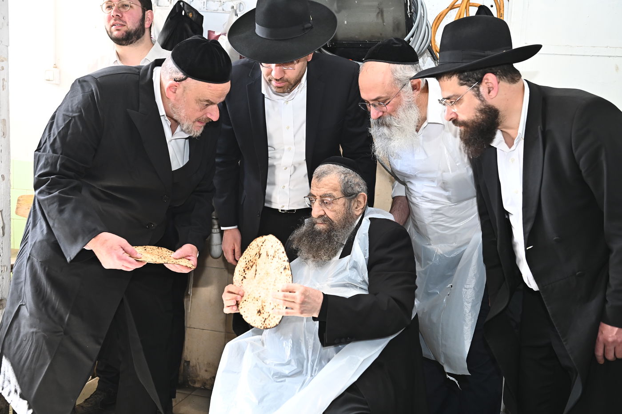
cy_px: 207
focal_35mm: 44
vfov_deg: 30.5
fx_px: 760
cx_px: 311
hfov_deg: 44.5
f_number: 4
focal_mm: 44
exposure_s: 1/200
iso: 1600
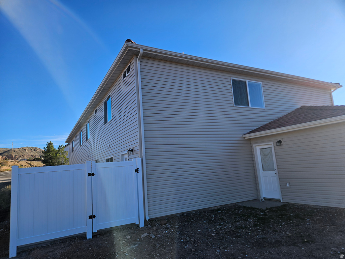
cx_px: 172
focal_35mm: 23
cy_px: 130
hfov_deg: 73.9
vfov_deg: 58.9
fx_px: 229
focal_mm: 5.4
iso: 25
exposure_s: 1/1044
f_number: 1.8
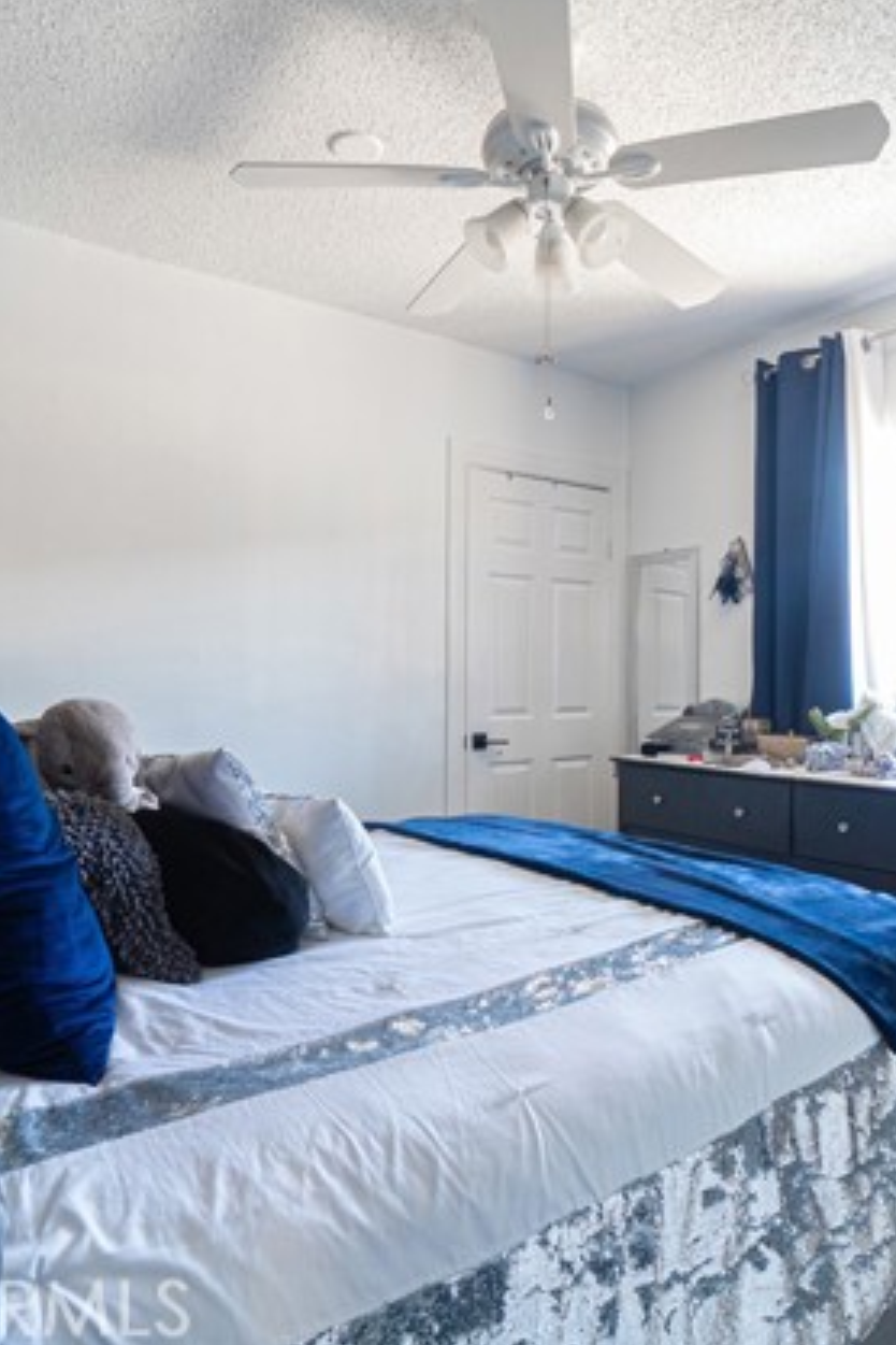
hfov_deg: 54.9
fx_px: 859
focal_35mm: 23
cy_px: 668
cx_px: 509
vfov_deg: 76.1
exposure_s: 1/2
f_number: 7.1
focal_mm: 10
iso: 320
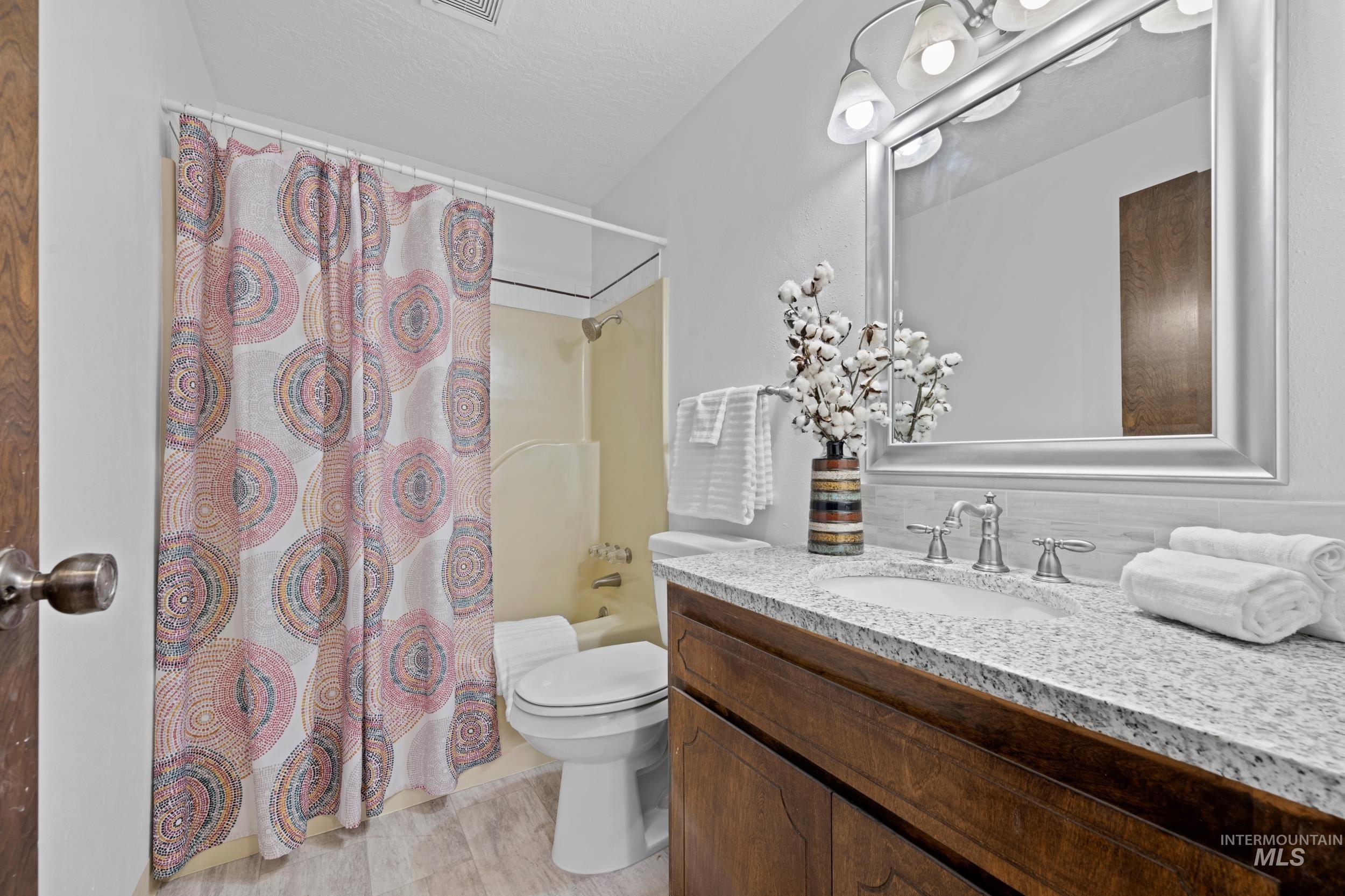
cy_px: 448
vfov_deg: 81.2
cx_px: 672
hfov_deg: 104.3
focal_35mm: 14
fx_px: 523
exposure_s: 2.5
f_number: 9
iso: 100
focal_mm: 14
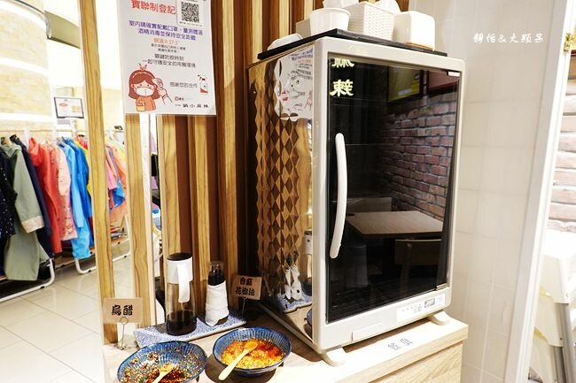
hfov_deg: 73.8
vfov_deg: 53.1
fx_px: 384
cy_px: 192
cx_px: 288
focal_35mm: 24
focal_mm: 9
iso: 640
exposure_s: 1/30
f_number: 2.8
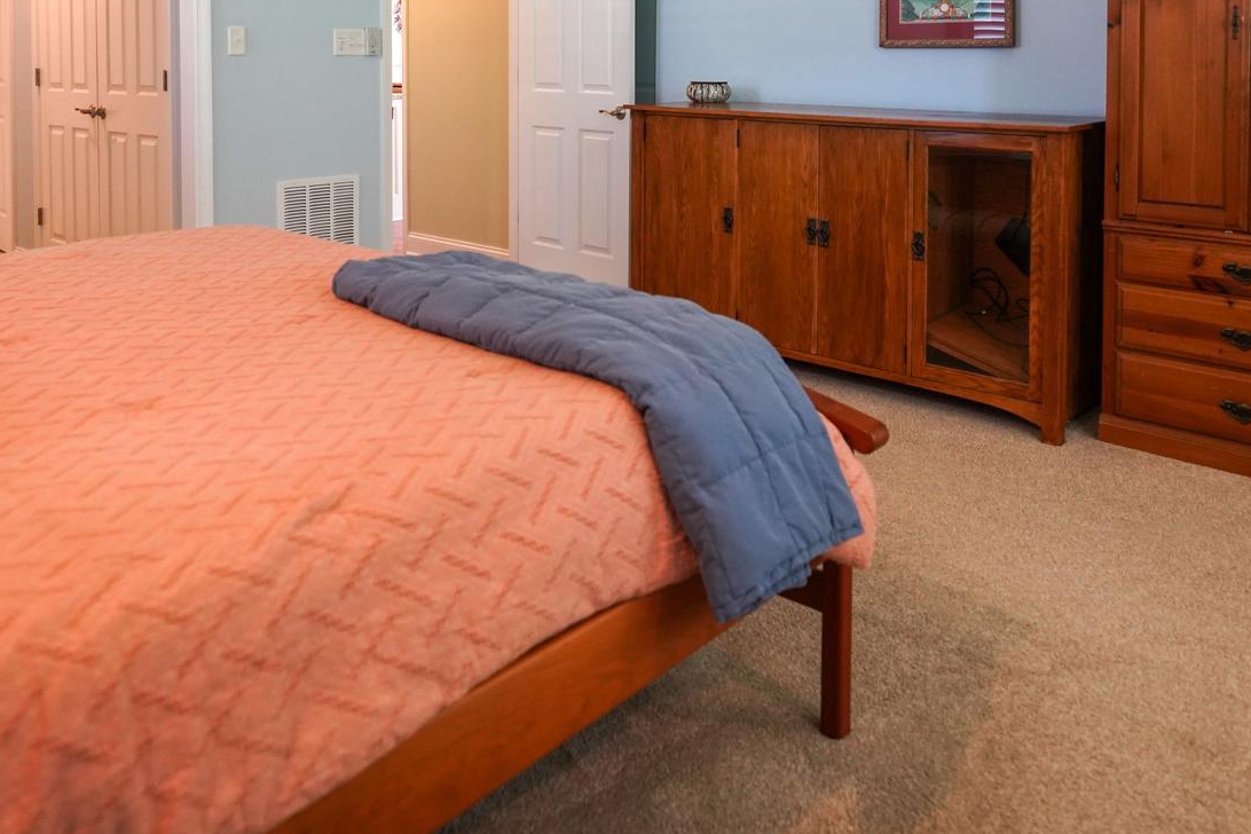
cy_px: 77
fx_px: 1042
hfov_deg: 61.9
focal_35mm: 30
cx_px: 672
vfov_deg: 40.2
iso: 1600
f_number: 2.8
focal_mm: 16
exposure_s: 1/160
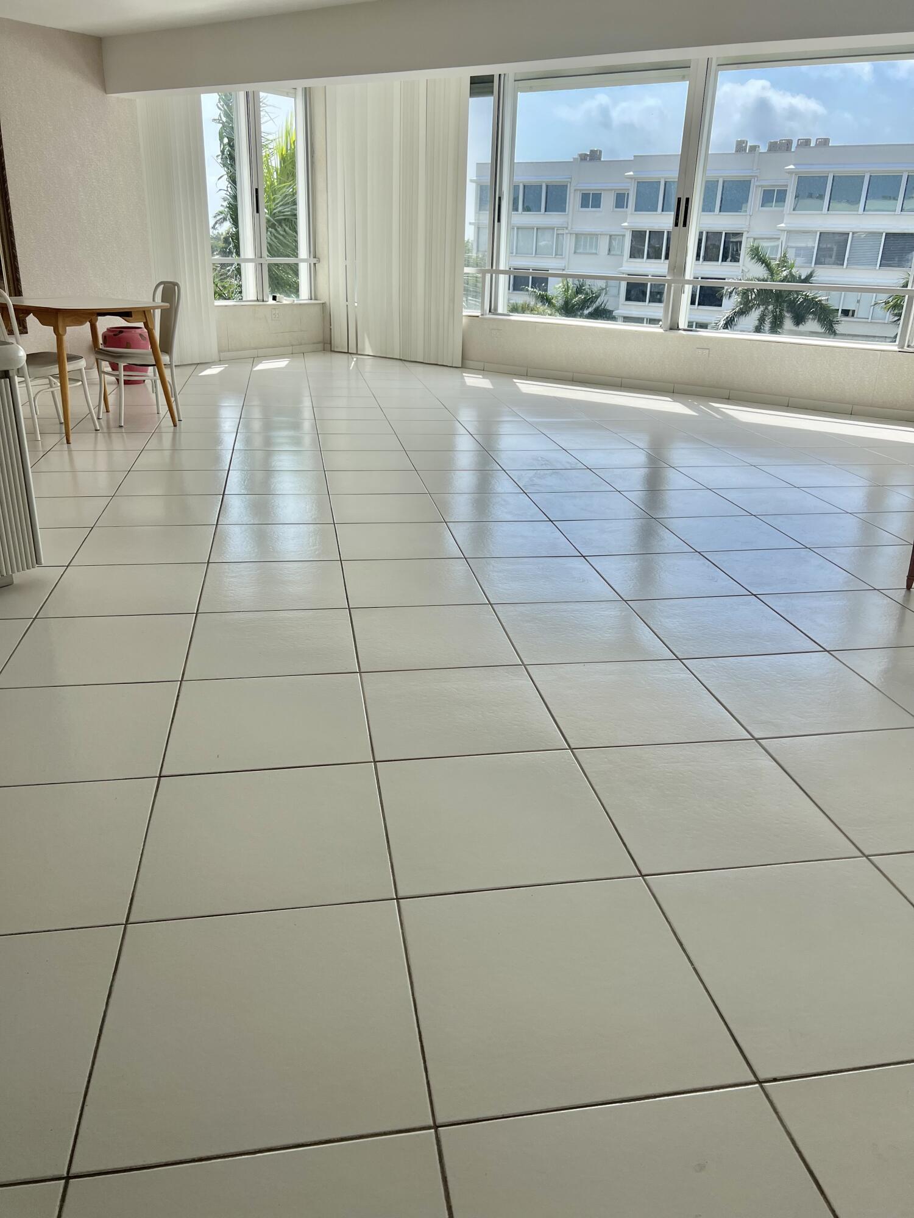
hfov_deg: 53.1
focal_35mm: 26
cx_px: 457
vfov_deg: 67.3
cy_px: 609
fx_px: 915
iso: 50
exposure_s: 1/2299
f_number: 1.5
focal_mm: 5.7
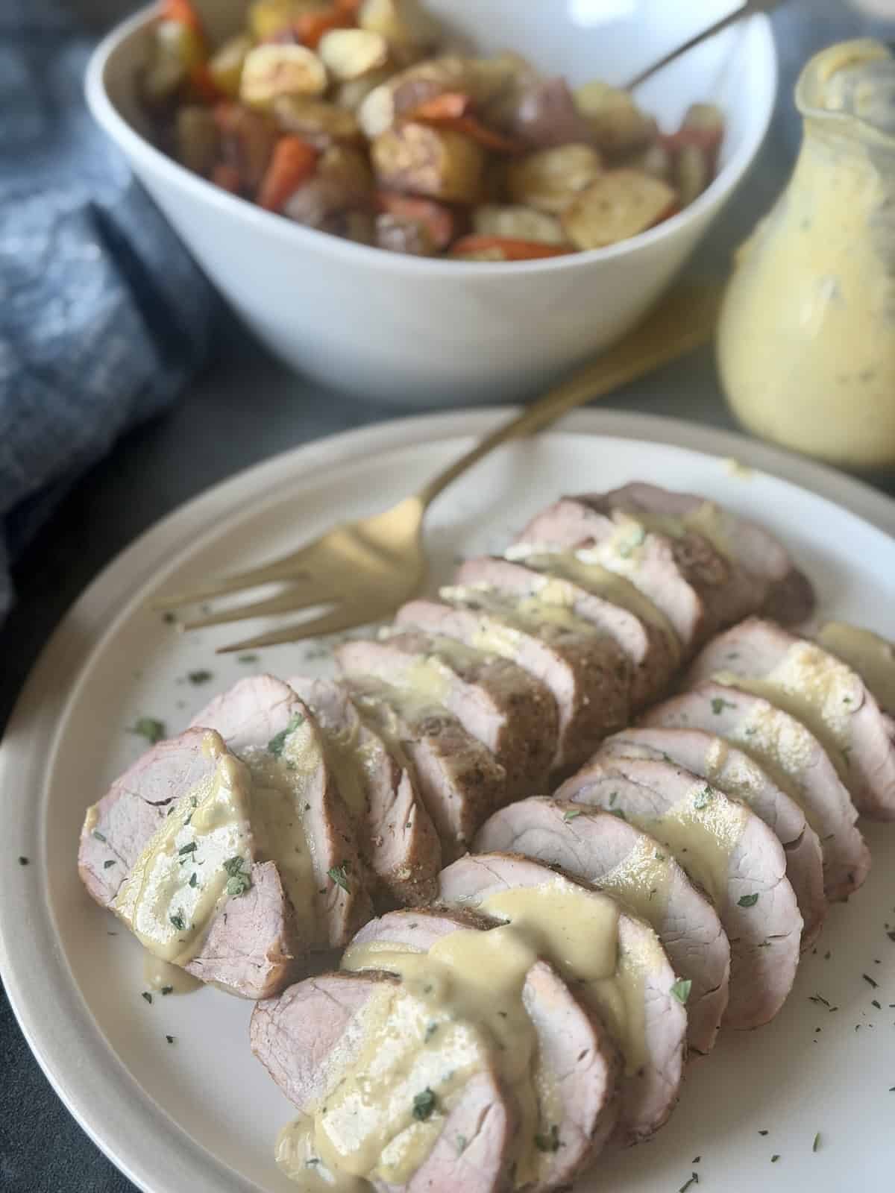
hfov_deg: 30.3
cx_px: 448
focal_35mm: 48
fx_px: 1655
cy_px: 596
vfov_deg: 39.7
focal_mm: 6.8
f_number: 1.8
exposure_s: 1/60
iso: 100
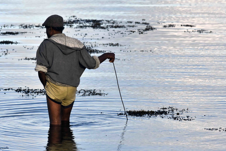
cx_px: 109
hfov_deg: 3.9
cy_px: 73
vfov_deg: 2.6
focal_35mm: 534
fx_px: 3352
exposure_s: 1/3200
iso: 500
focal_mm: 300
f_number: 7.1
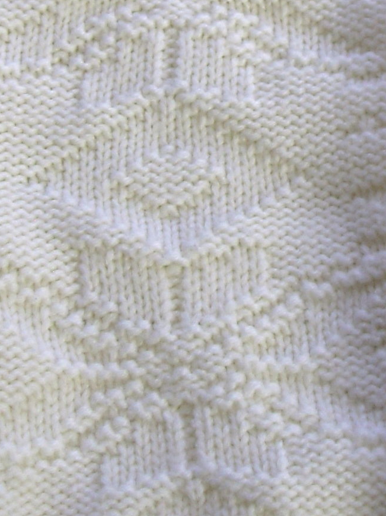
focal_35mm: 112
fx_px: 1666
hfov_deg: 13.1
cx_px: 349
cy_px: 64
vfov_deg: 17.4
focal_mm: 6.3
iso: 50
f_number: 2.9
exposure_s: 1/102
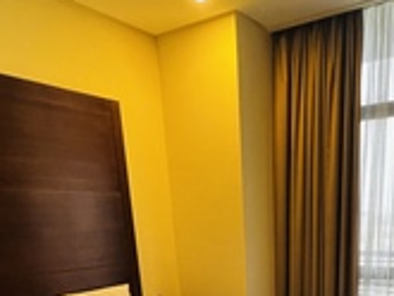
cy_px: 364
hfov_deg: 50.0
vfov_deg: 32.2
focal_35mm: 36
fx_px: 410
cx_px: 276
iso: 200
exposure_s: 1/50
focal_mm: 1.57
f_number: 1.8
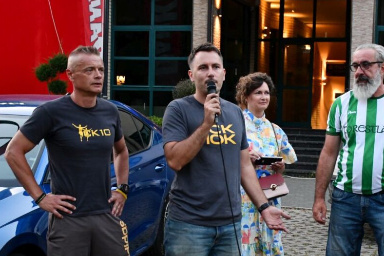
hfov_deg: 27.7
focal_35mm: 72
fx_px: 768
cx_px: 289
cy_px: 194
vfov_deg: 18.8
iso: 3200
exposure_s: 1/100
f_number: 4
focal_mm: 30
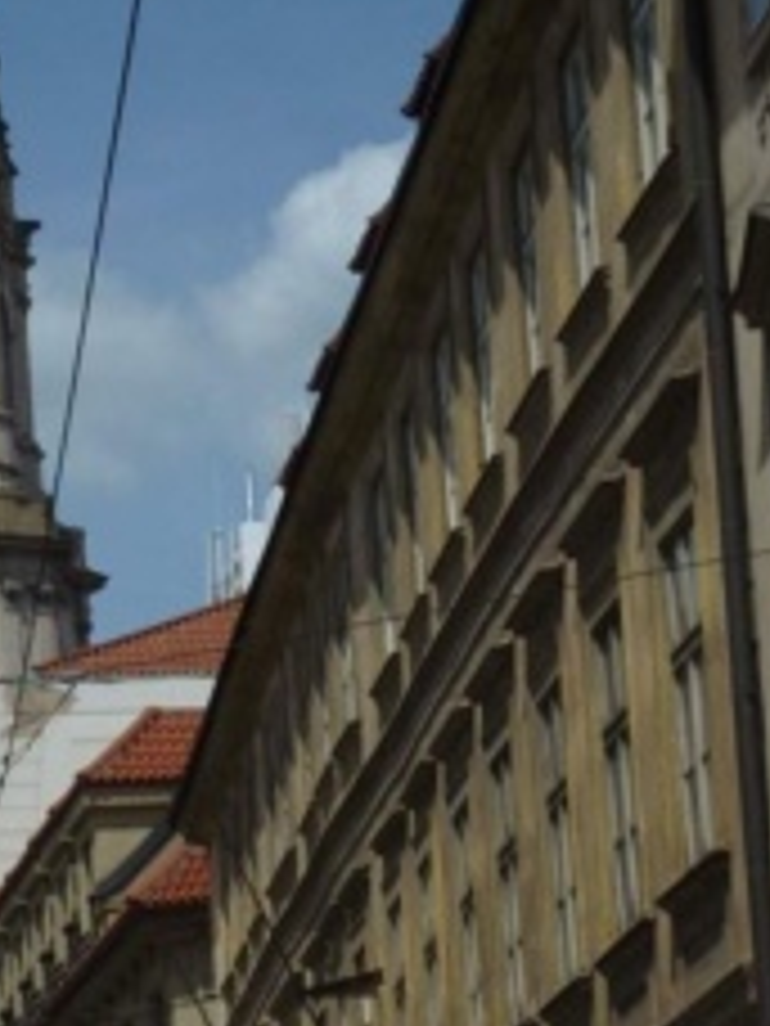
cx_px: 20
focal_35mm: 167
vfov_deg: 11.8
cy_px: 860
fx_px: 4953
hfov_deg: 8.8
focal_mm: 13.6
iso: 100
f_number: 4.7
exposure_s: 1/1600
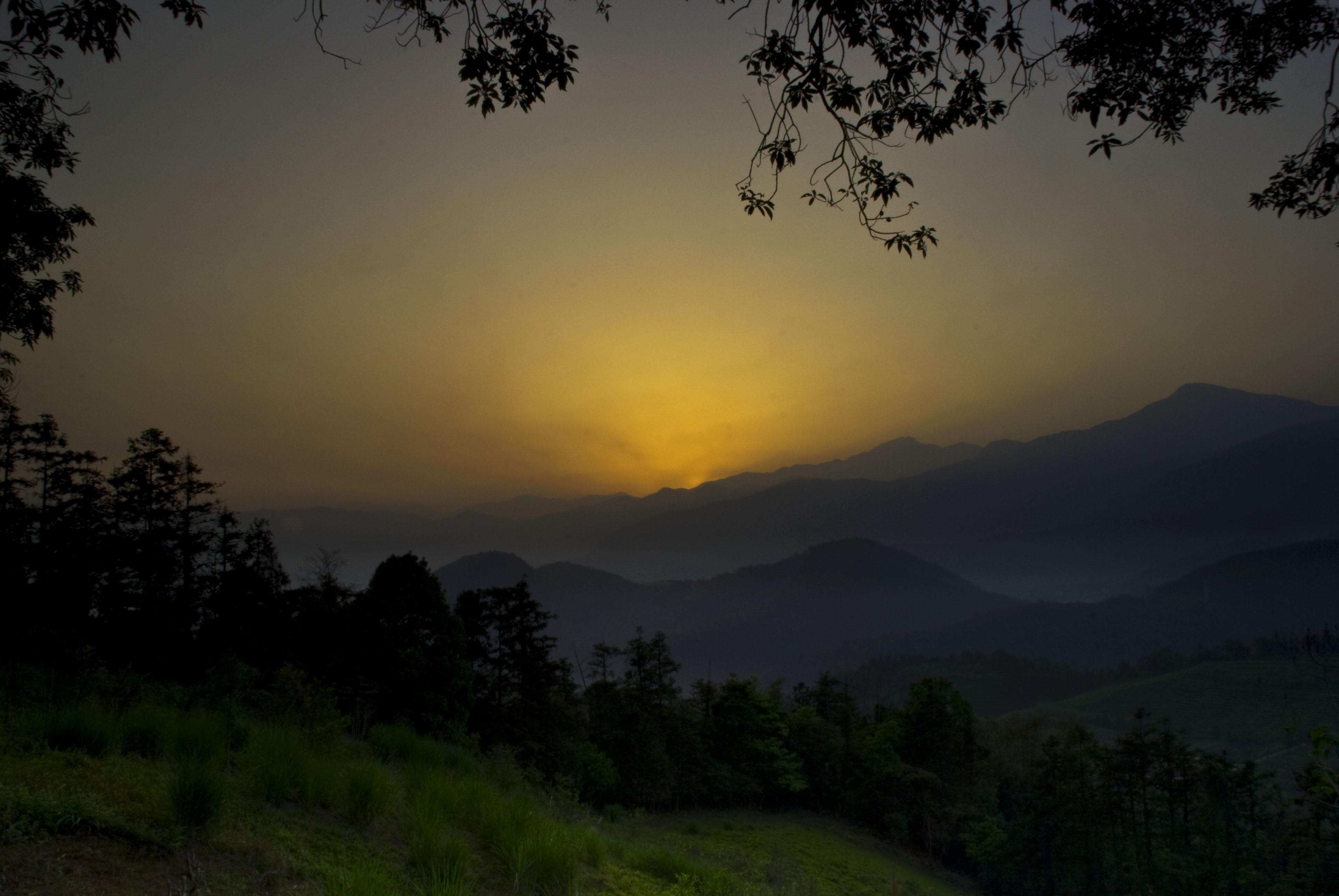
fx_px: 1117
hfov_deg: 61.9
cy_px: 448
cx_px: 670
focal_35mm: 30
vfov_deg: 43.7
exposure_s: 2
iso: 100
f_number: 22
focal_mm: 20
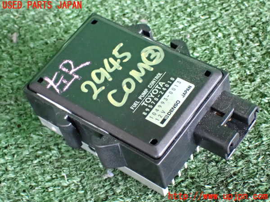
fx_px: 601
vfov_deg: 19.1
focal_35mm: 77
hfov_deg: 25.3
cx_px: 135
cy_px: 101
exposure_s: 1/80
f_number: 4.1
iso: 3200
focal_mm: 13.65
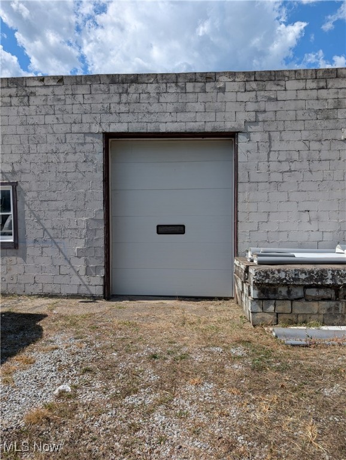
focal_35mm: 24
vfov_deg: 71.5
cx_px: 173
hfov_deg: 56.9
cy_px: 230
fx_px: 319
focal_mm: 6.9
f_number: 1.68
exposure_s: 1/1825
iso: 22
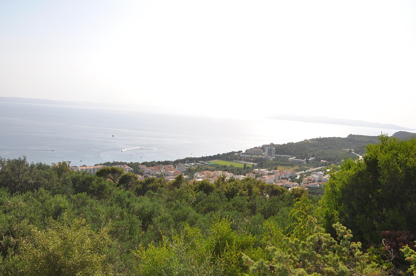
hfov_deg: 67.4
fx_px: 312
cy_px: 138
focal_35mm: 27
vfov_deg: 47.8
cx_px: 208
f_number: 11
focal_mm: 18
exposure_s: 1/200
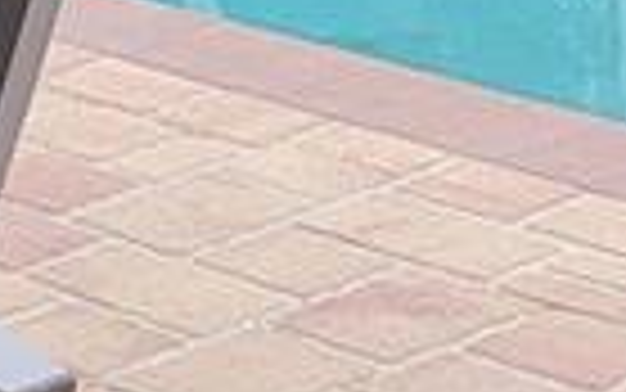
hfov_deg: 8.5
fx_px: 3738
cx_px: -1022
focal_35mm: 219
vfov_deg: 5.8
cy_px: -460
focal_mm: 6.7
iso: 16
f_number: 1.8
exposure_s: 1/181
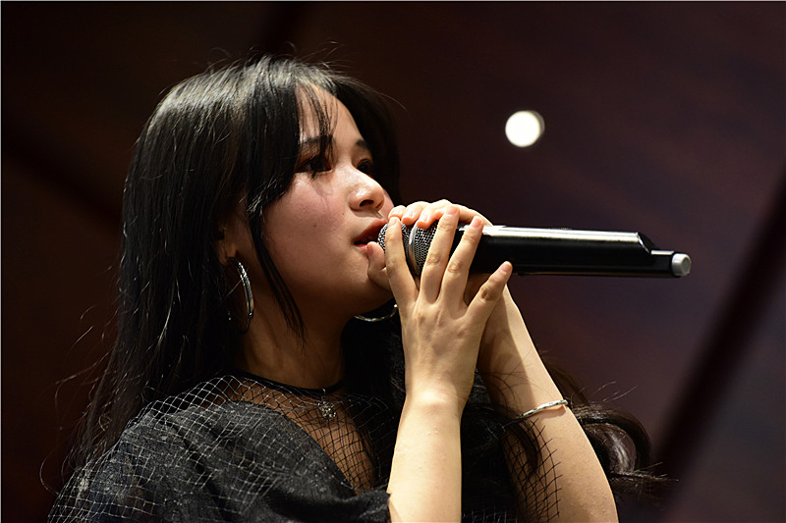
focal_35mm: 200
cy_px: 262
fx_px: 4365
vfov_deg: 6.9
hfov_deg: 10.3
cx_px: 393
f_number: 5.6
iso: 1600
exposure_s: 1/15
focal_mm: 200
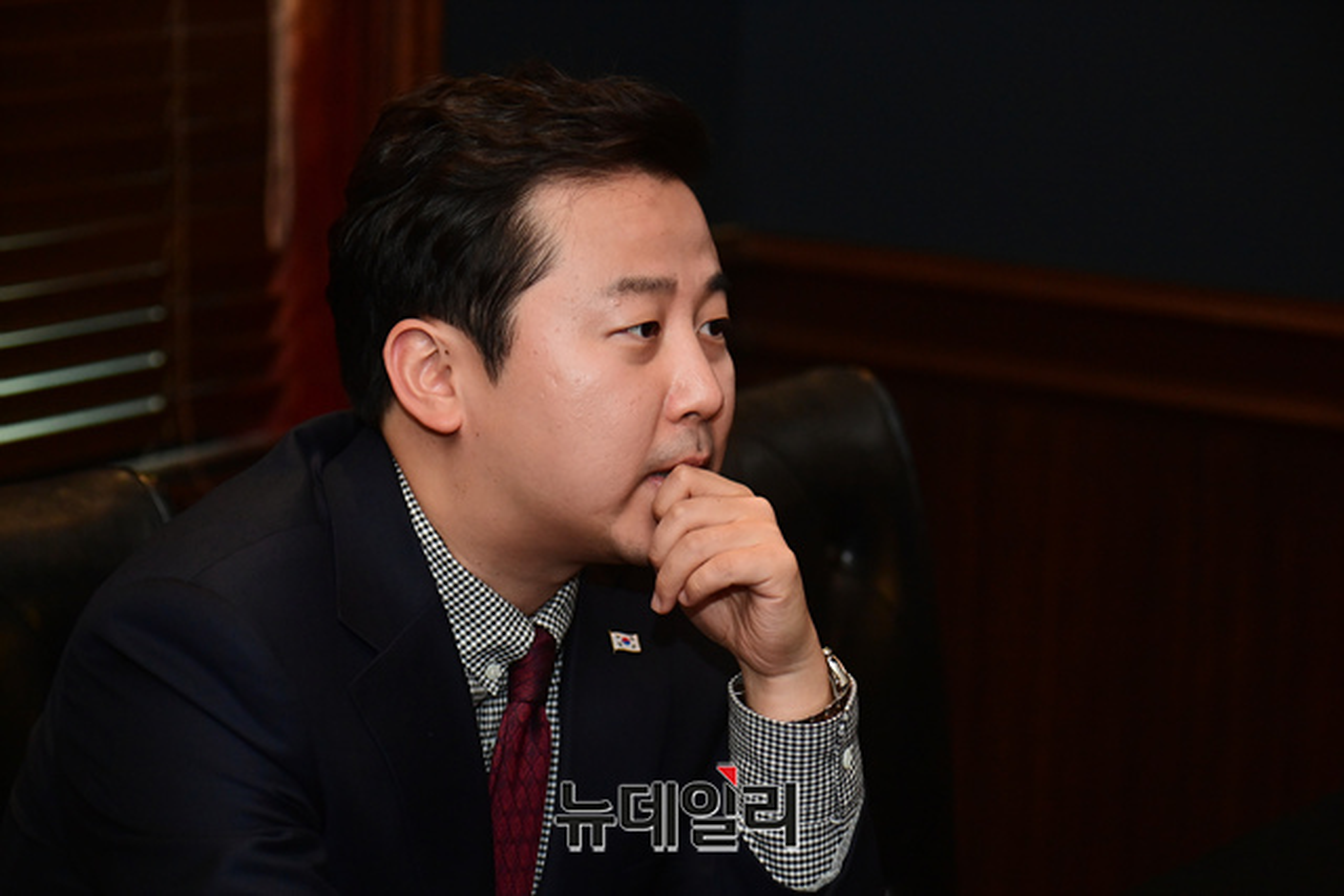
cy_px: 448
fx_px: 4667
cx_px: 672
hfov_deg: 16.4
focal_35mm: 125
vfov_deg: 11.0
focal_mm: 125
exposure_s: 1/250
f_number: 4.8
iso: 4000
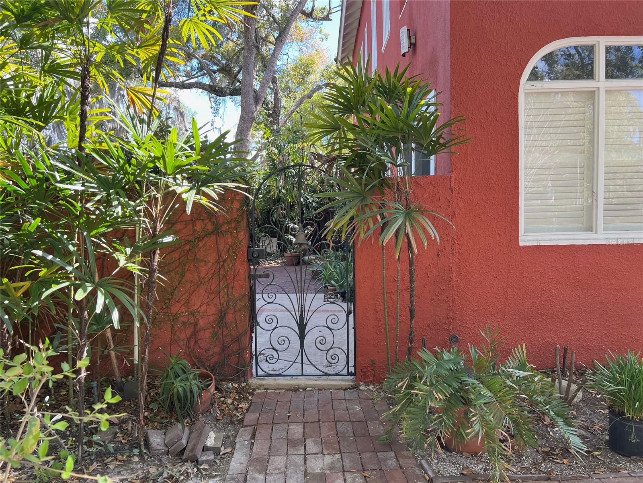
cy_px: 242
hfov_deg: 67.3
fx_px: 483
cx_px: 322
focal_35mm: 26
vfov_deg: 53.1
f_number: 1.5
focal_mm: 5.7
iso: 40
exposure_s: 1/289
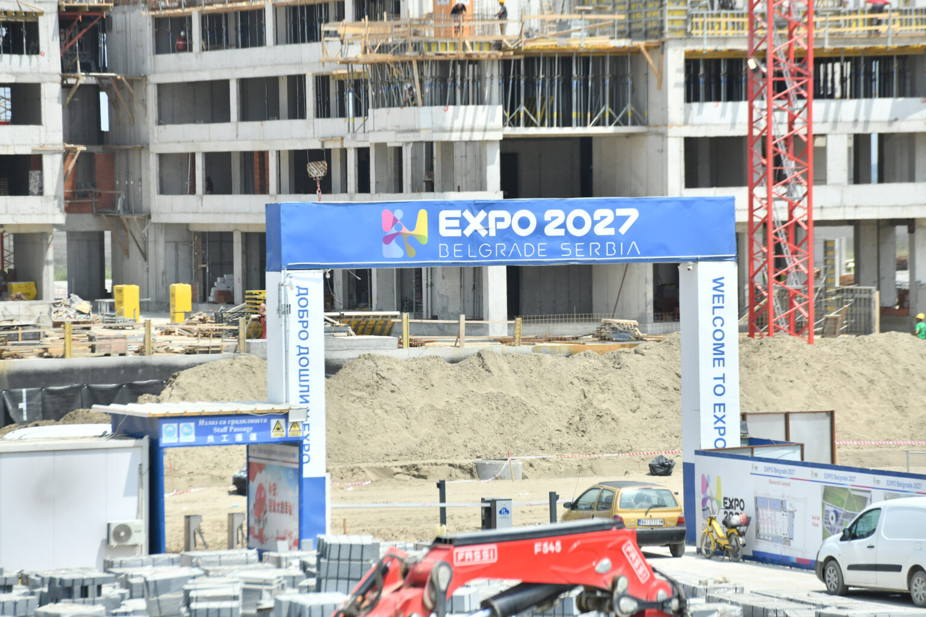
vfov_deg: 6.9
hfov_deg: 10.3
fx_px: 5144
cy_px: 308
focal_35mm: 200
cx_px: 463
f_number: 5.6
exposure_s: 1/3200
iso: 400
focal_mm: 200
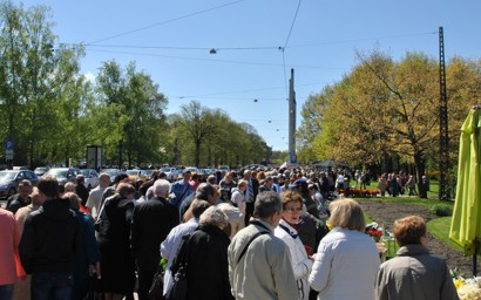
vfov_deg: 29.8
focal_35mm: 43
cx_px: 236
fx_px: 564
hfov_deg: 46.2
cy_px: 120
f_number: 14
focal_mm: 18
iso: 100
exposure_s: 1/125
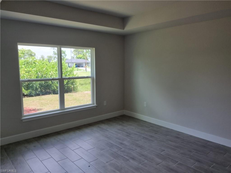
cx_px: 116
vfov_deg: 53.1
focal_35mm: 26
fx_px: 174
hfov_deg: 67.3
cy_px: 86
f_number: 1.8
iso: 50
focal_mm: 5.4
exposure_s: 1/171
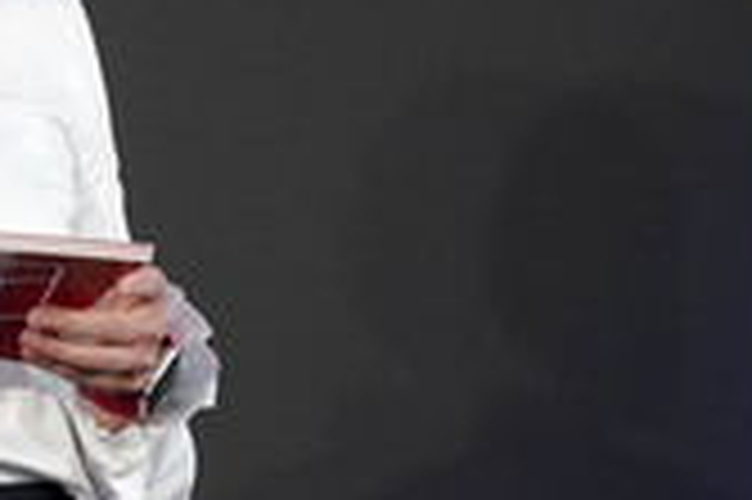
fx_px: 9182
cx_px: -43
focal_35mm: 440
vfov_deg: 3.1
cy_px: 0
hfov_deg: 4.7
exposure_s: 1/250
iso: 1600
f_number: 5.6
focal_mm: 163
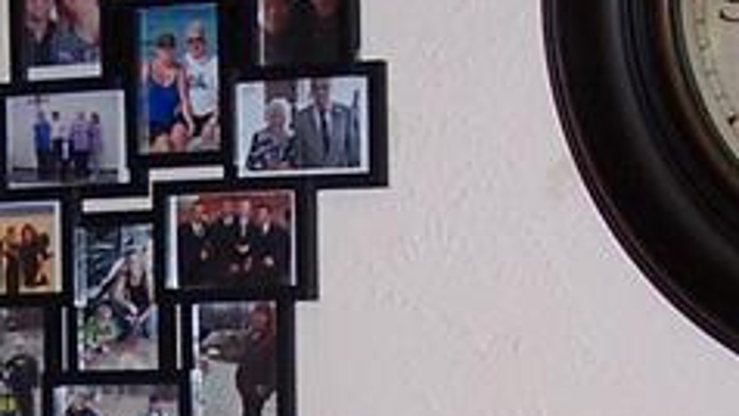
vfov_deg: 6.7
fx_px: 3489
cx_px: 248
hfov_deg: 12.1
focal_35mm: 178
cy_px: 658
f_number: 2.8
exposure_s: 1/60
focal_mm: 6.3
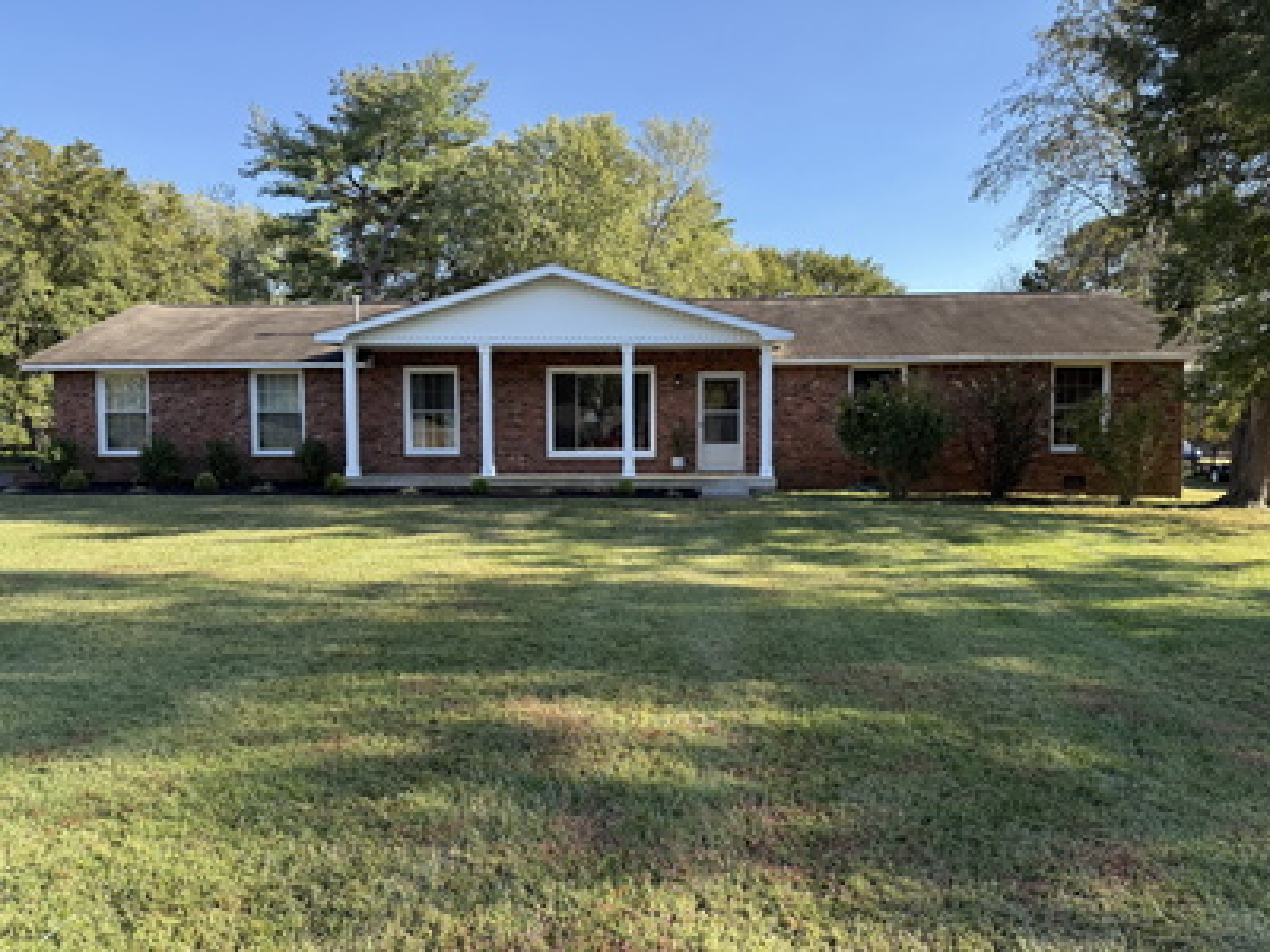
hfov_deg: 71.6
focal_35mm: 24
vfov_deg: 56.8
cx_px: 635
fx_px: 881
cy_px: 476
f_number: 1.78
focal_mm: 6.76
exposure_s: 1/1292
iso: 100
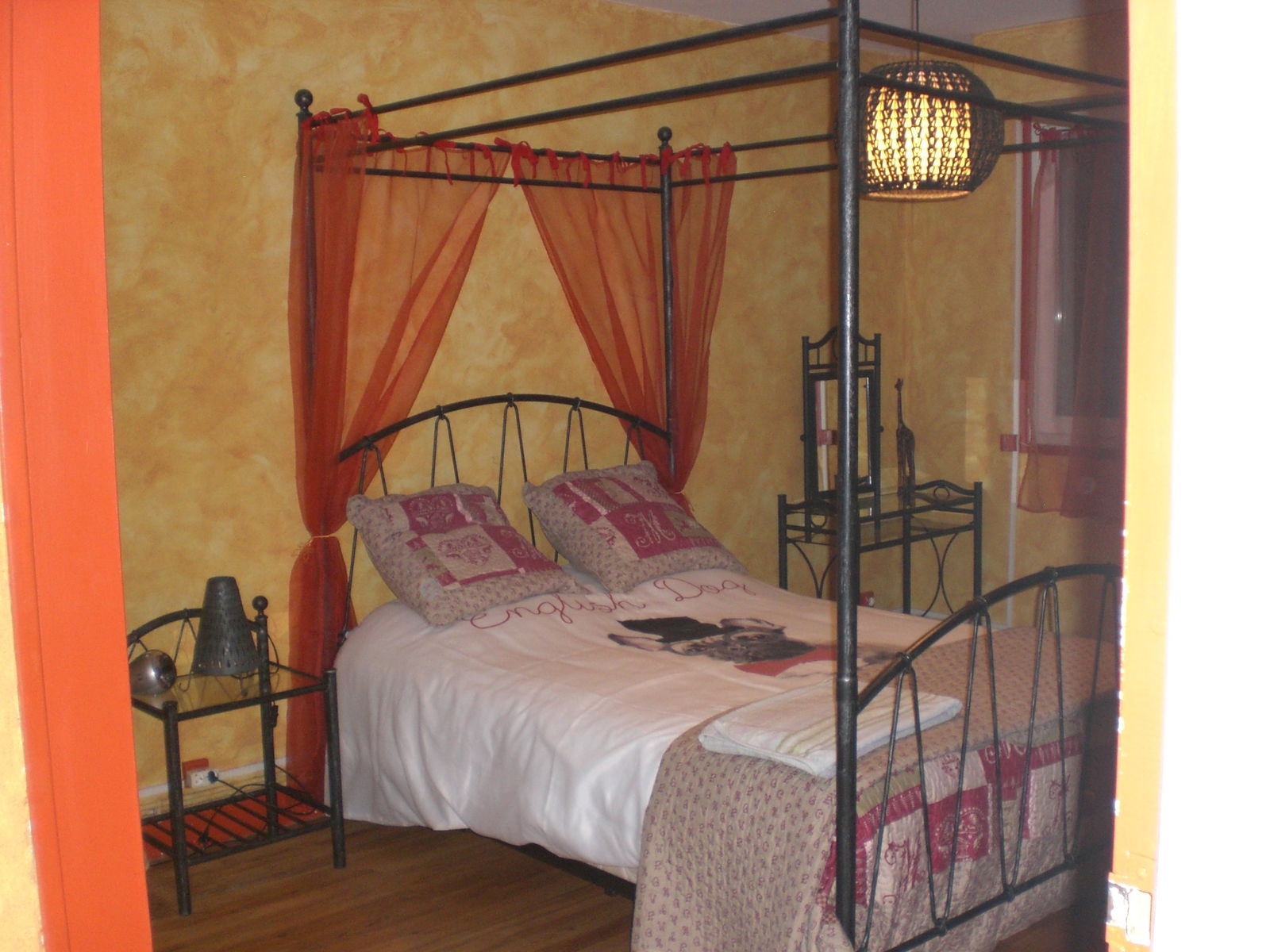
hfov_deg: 49.0
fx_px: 1394
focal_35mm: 38
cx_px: 635
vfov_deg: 37.7
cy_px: 476
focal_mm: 6.3
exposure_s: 1/60
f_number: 3.1
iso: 200
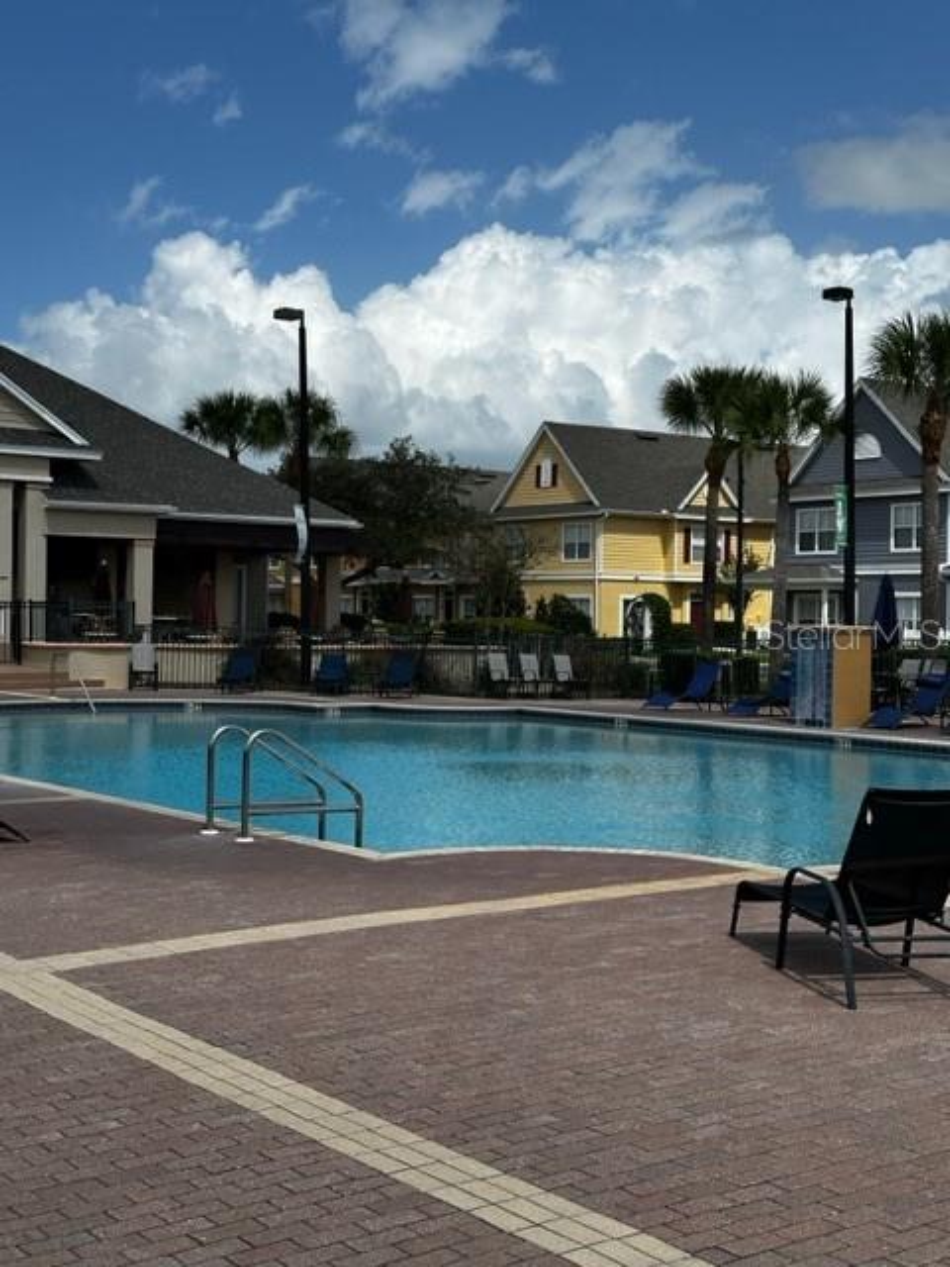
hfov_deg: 30.3
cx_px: 475
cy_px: 634
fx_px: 1756
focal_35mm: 48
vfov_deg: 39.7
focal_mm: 6.86
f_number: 1.78
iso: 64
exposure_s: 1/7092
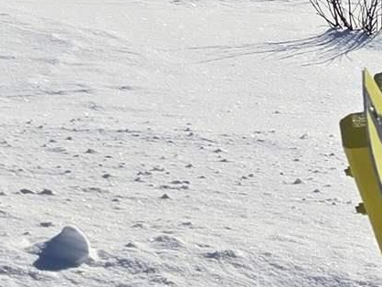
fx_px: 1866
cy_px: -474
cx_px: -759
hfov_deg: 9.3
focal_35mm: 169
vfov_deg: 7.9
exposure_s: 1/1663
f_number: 1.7
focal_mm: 6.3
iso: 12
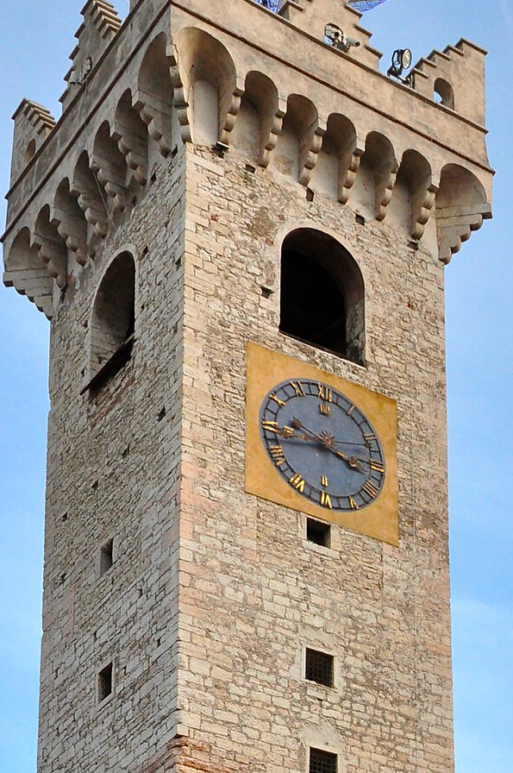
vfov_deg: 22.6
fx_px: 1807
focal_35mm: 84
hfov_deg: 15.9
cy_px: 870
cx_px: 496
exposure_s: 1/250
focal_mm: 21
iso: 500
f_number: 9
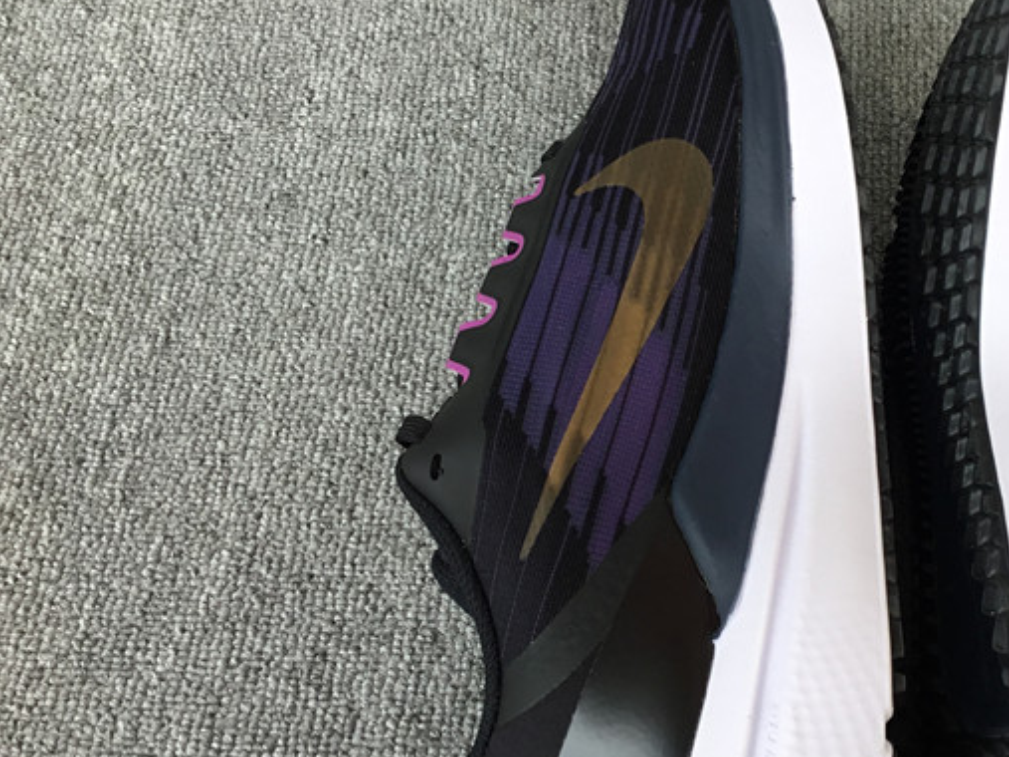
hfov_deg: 33.9
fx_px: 1603
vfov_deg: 26.5
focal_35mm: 55
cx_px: 814
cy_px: 376
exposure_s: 1/120
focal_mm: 3.3
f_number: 2.4
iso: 25
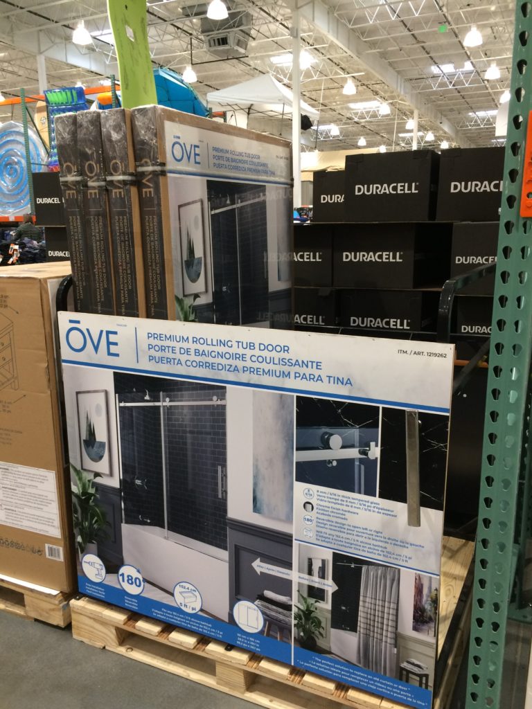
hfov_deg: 48.2
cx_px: 266
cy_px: 354
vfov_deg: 61.7
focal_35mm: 29
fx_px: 594
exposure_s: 1/30
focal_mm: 4.15
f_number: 2.2
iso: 100
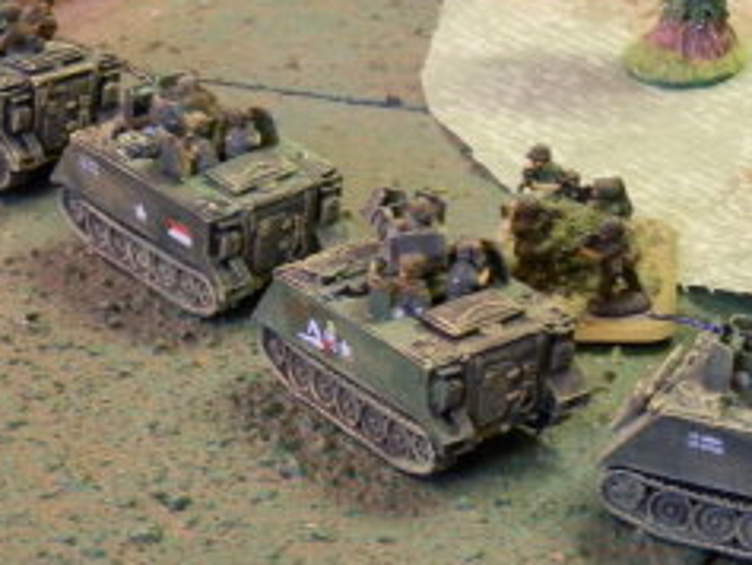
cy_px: 368
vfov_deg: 10.7
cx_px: 447
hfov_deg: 14.3
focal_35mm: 138
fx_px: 2999
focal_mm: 10.99
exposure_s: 1/8
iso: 250
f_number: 3.7
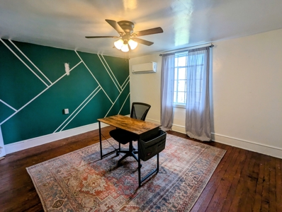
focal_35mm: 16
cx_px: 141
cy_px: 106
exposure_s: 1/58.7
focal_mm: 2.35
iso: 84
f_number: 2.2
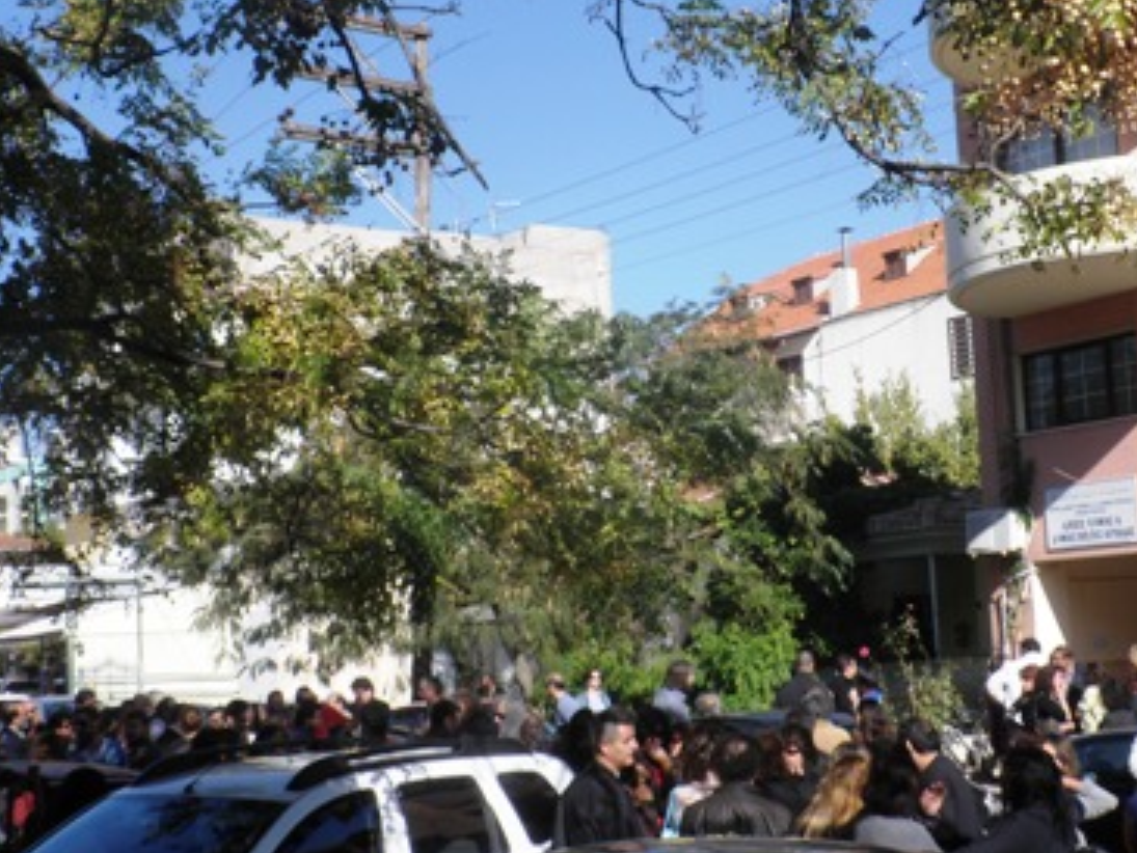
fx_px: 1774
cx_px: 695
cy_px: 389
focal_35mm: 54
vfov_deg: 27.0
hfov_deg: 35.4
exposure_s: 1/200
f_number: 6.4
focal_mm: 7.7
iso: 64
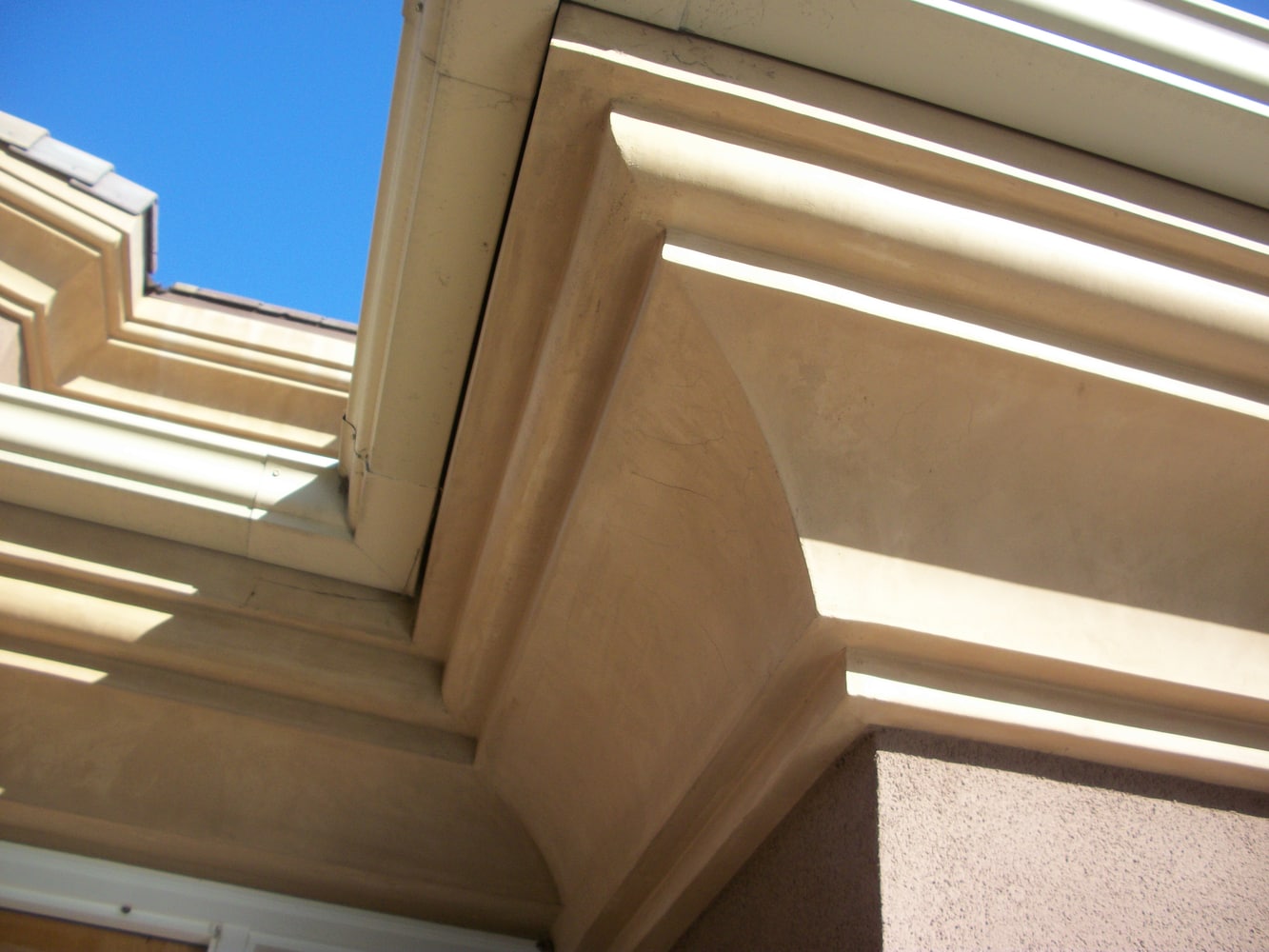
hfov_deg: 52.6
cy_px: 476
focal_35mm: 35
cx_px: 634
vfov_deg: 40.7
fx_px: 1283
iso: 80
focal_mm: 6.3
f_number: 3.1
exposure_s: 1/500
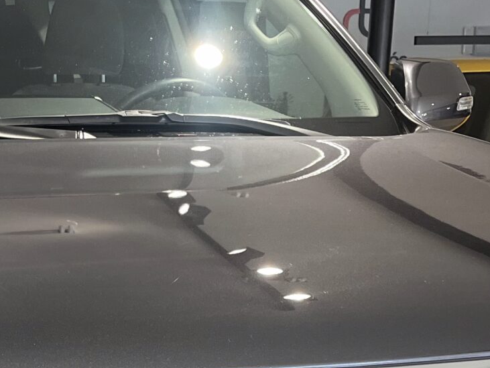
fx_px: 1289
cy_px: 414
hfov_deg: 21.2
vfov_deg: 15.8
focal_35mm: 91
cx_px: 75
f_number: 1.6
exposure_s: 1/121
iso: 125
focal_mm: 5.1
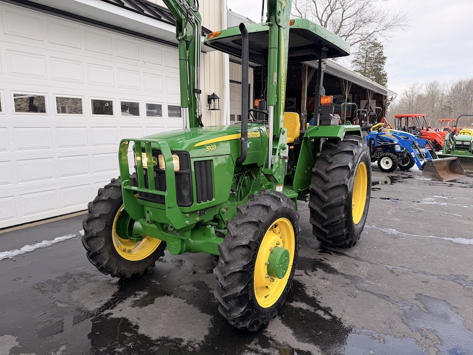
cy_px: 178
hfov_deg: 71.6
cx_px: 236
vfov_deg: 56.8
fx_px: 328
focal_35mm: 24
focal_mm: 6.76
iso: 100
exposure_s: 1/1385
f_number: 1.78
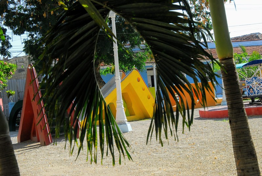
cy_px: 88
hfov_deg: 25.9
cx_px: 131
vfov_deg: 17.6
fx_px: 569
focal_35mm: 78
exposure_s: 1/320
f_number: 9
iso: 400
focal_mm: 52
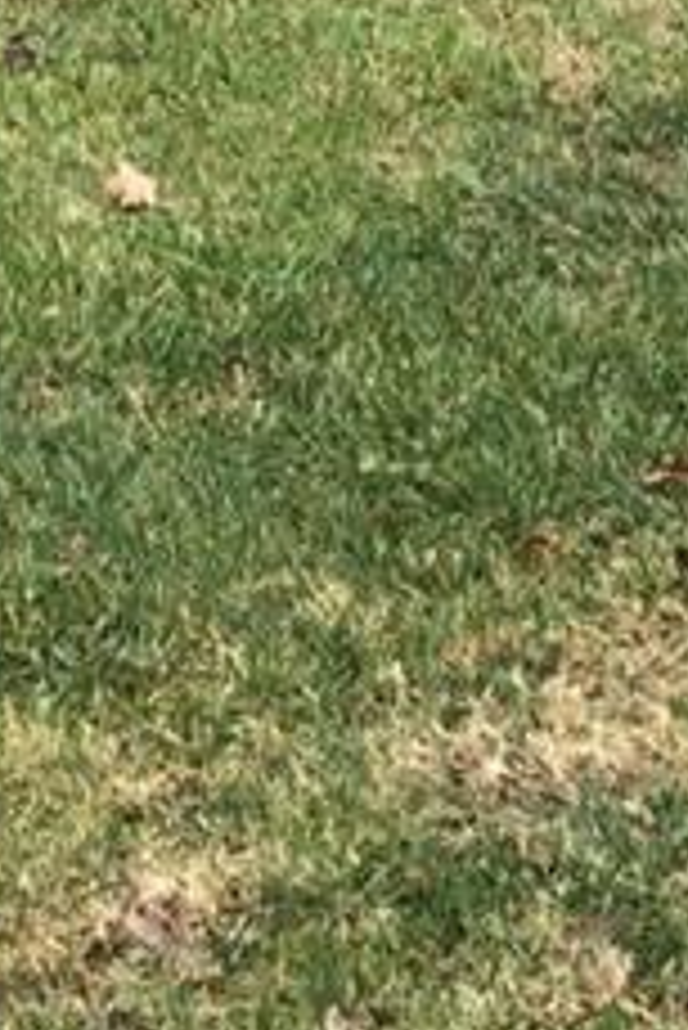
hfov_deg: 12.7
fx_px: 3091
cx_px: 508
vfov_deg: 16.6
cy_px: -670
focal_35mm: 108
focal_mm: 3.3
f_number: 2.4
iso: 25
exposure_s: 1/224
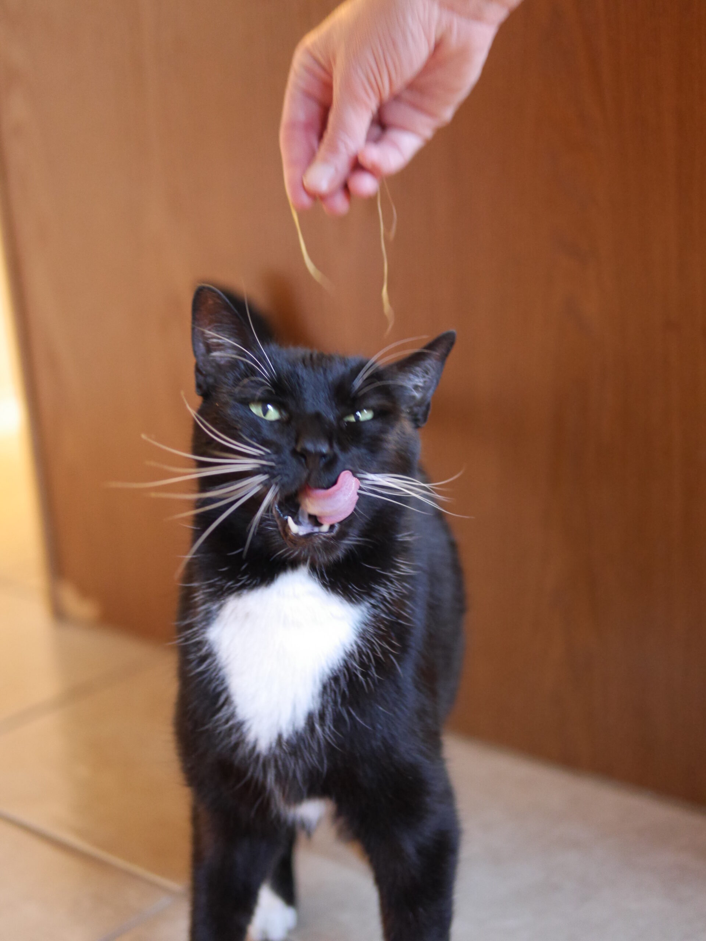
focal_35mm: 50
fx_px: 1360
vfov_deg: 38.2
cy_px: 470
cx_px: 353
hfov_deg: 29.1
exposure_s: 1/125
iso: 1600
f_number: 1.4
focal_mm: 25
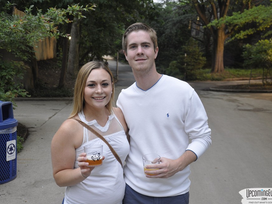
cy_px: 102
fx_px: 362
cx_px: 136
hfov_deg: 41.2
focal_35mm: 46
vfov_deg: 31.5
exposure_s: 1/50
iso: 400
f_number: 4
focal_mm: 28
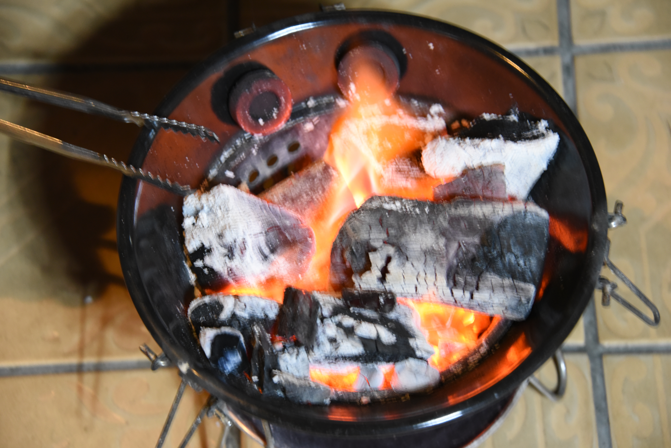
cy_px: 224
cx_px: 336
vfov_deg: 10.2
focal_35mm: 135
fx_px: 2517
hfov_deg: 15.2
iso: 3200
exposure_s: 1/10
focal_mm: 135
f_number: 7.1
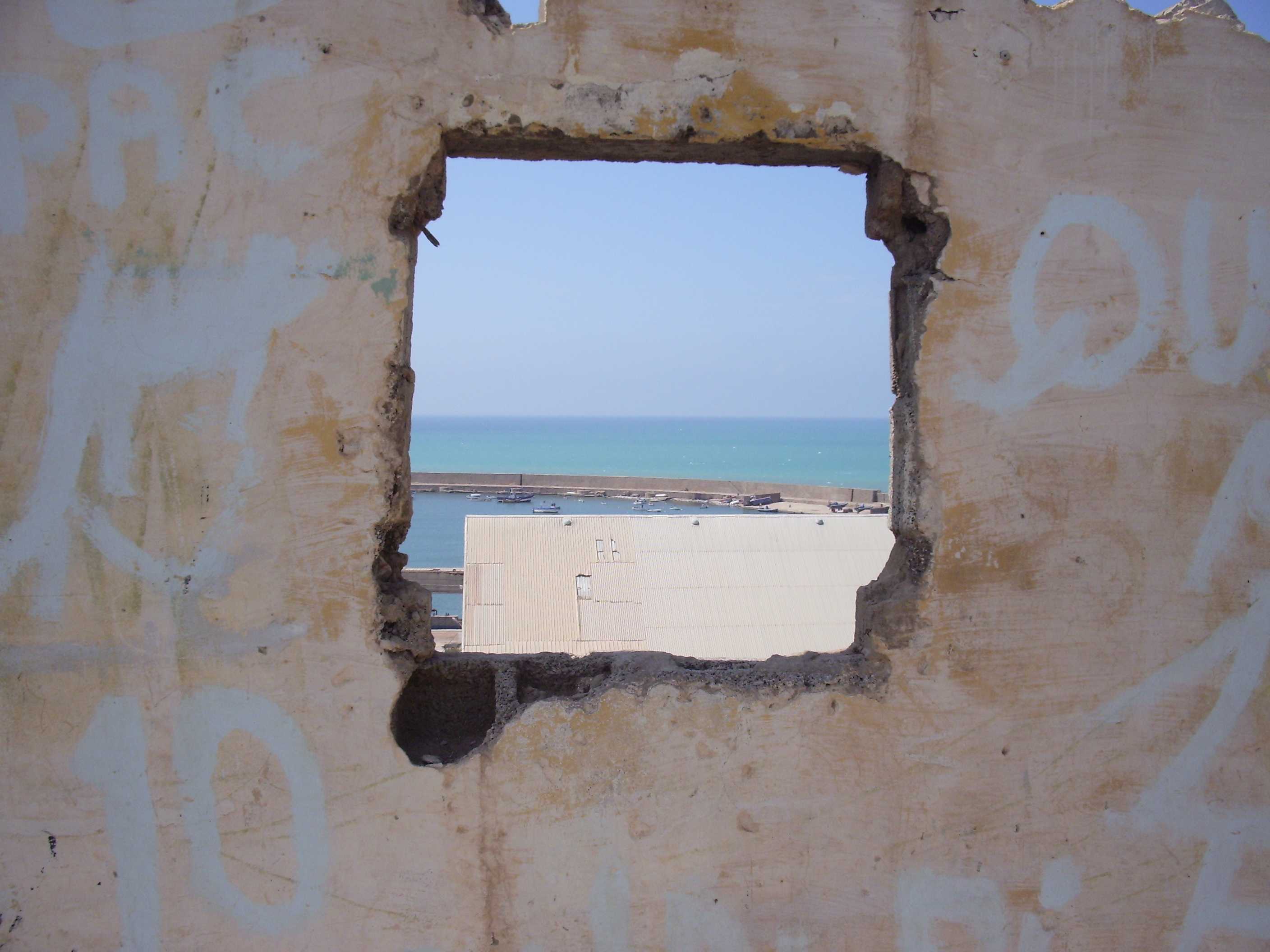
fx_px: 1284
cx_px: 635
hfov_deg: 52.6
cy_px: 476
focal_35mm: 35
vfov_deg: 40.7
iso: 80
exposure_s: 1/1000
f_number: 4.3
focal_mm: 5.8
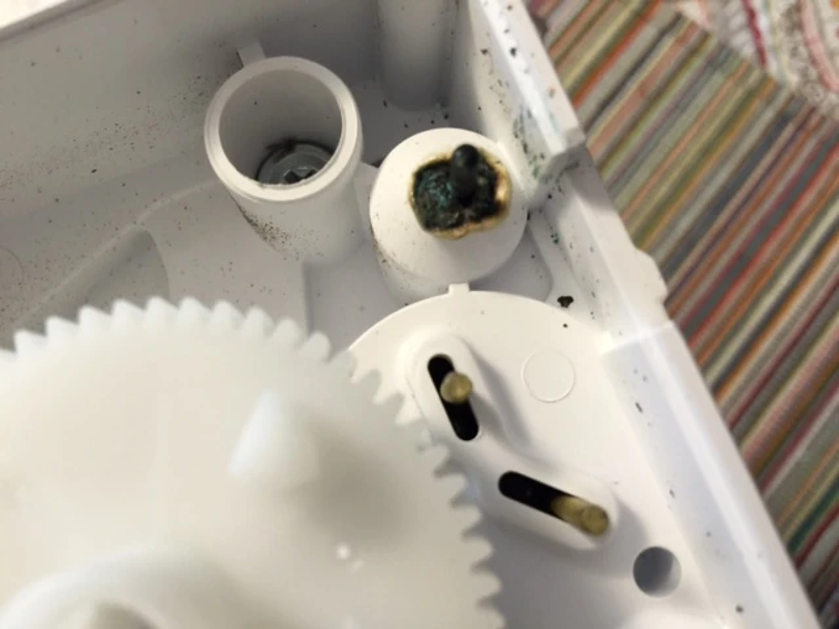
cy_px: 314
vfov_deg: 48.2
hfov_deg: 61.7
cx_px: 420
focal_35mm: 29
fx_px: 703
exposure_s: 1/15
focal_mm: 4.15
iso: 80
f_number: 2.2
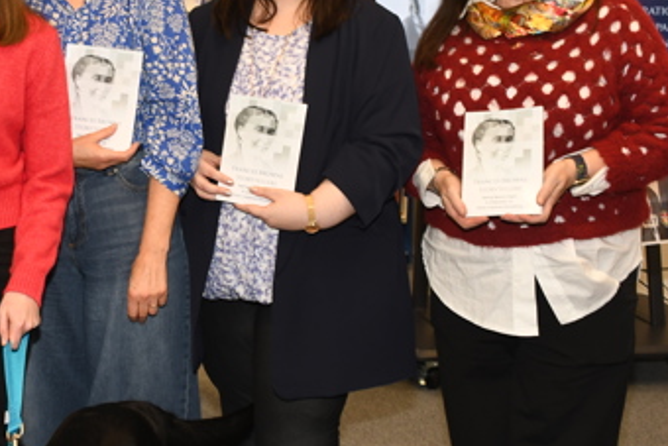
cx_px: 163
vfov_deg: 22.5
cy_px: 118
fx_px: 1114
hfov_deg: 32.7
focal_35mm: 60
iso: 640
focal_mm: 23
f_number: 6.3
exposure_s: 1/60
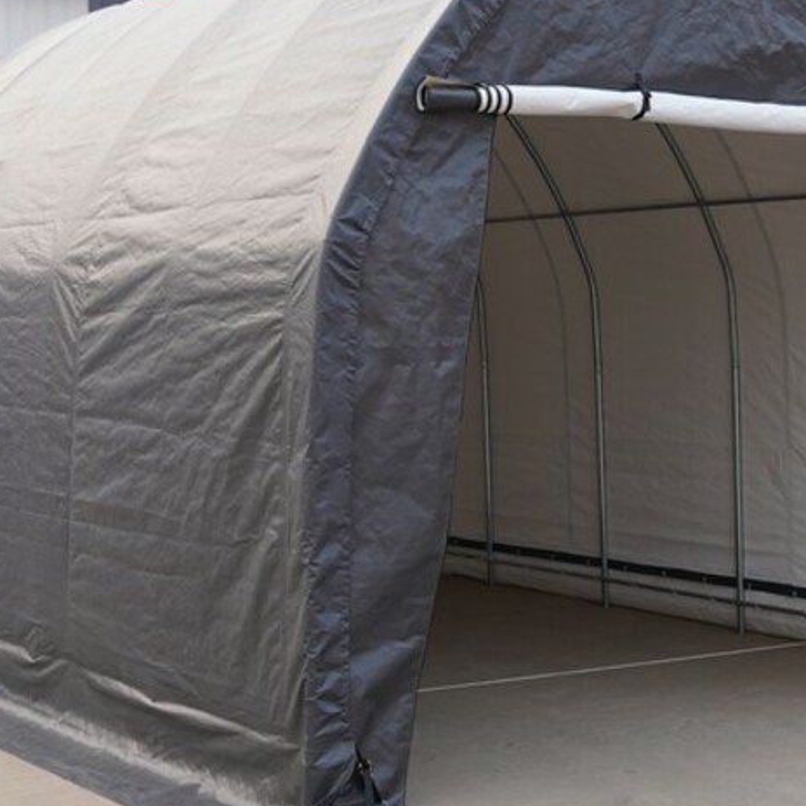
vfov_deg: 22.5
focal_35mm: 77
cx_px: 519
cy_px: 372
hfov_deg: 22.4
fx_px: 2028
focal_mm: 35
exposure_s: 1/60
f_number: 4.5
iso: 200
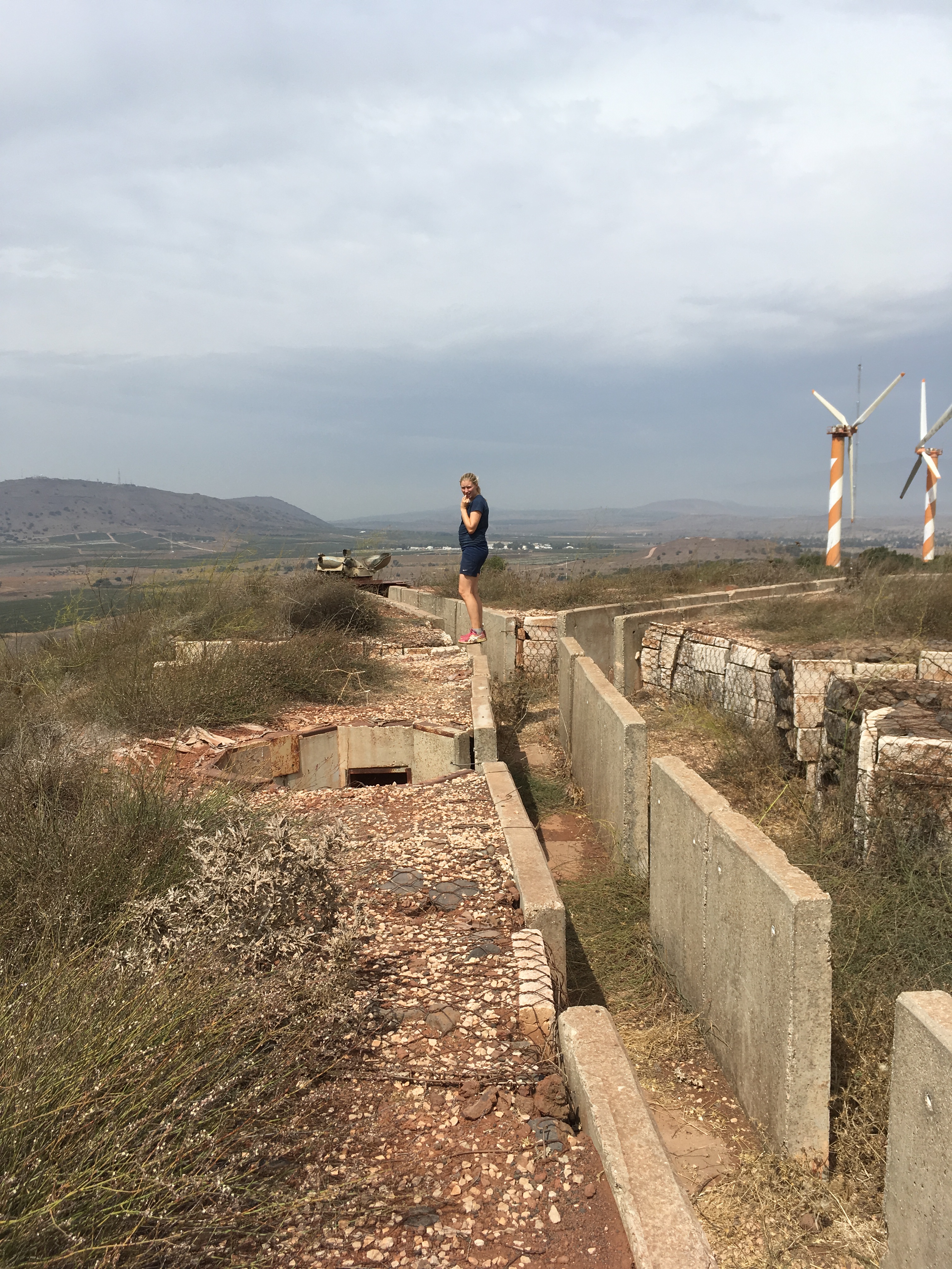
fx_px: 1063
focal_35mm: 29
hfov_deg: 48.2
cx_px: 476
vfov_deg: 61.7
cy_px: 634
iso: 25
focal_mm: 4.15
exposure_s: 1/2653
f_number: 2.2
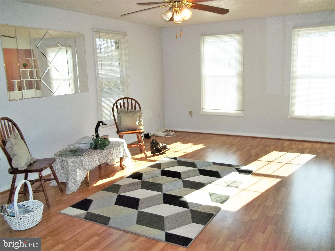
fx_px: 310
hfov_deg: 56.8
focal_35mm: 32
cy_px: 126
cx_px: 168
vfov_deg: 44.2
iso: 80
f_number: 2.9
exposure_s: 1/160
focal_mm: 5.7
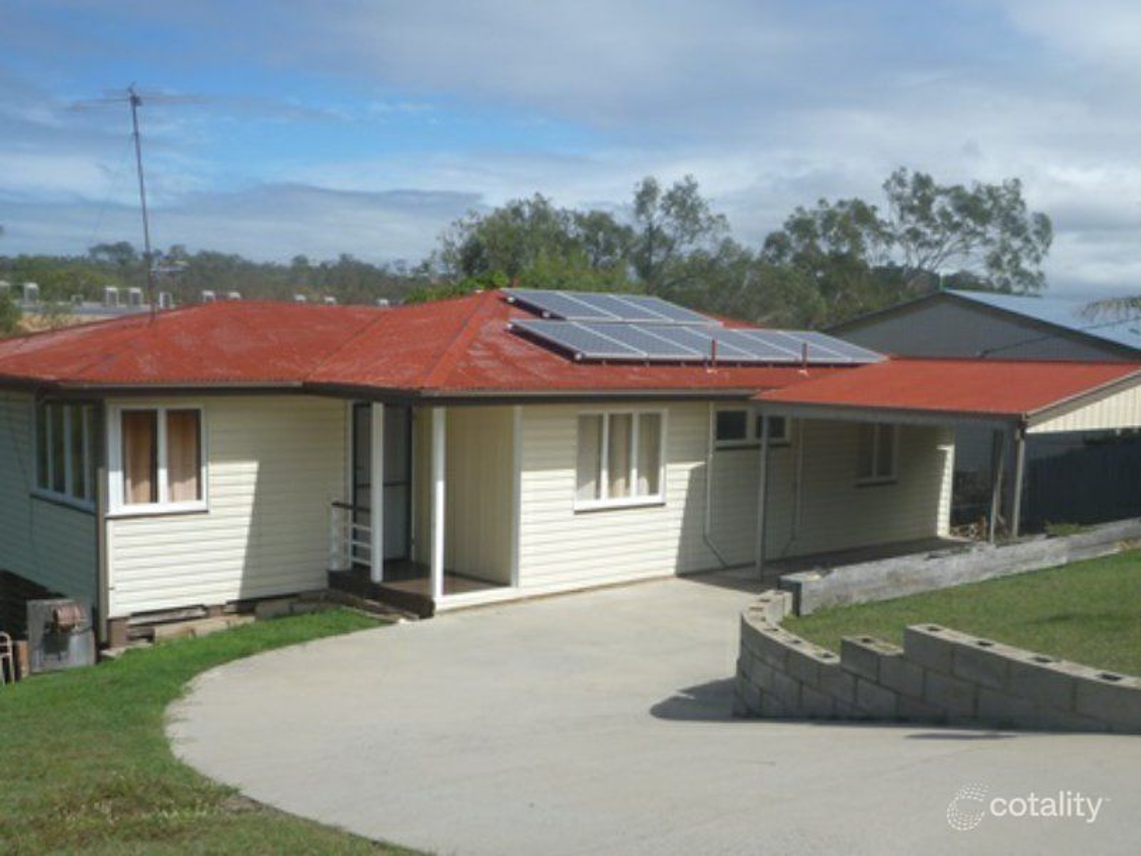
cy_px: 428
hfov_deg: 61.7
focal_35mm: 29
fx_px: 956
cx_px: 570
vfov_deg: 48.2
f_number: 3.3
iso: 80
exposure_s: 1/1000
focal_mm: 4.9
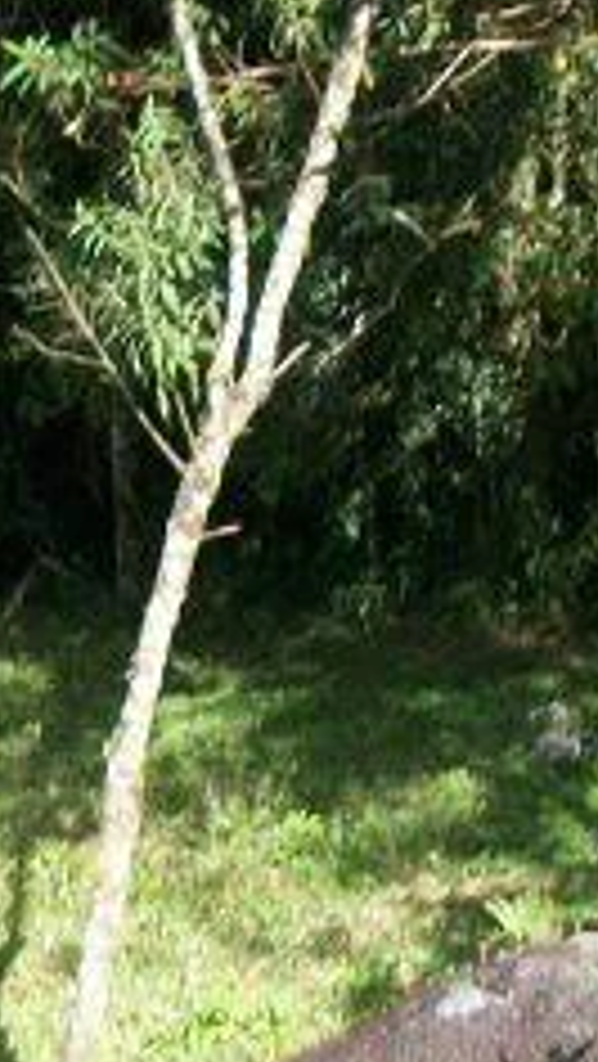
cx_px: 387
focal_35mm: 118
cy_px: 630
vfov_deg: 18.1
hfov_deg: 10.3
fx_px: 3322
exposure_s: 1/60
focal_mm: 5.7
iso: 80
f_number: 8.8
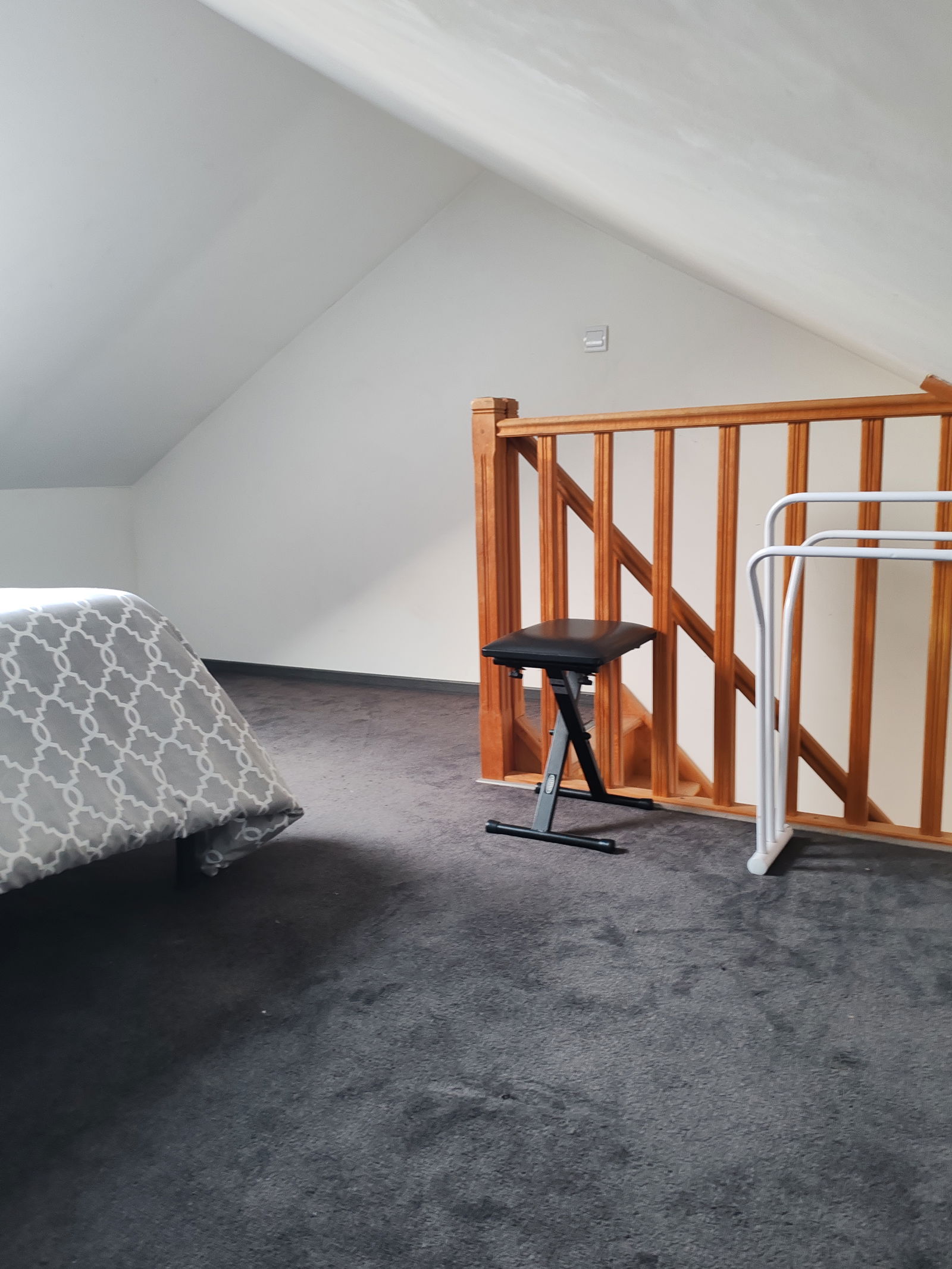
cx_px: 476
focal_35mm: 27
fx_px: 990
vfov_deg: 65.3
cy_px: 634
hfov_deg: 51.4
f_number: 1.9
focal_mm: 6.12
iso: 1250
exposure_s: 1/50
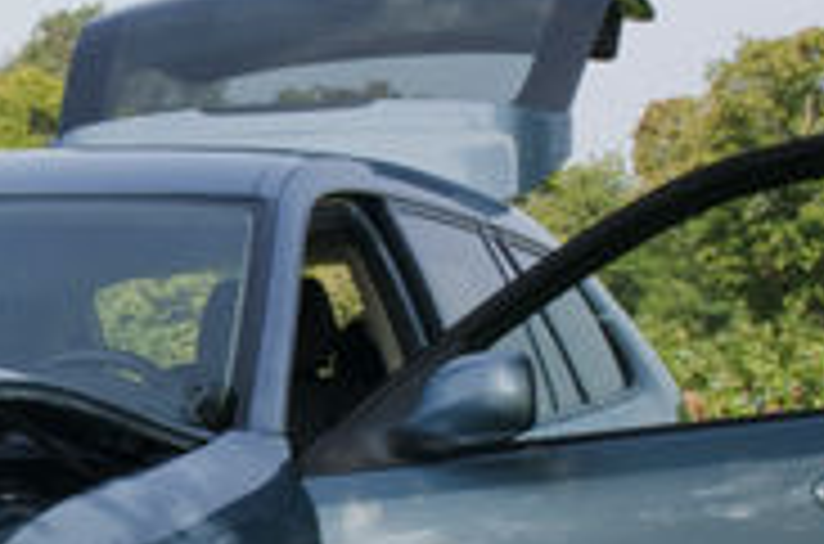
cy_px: 407
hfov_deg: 12.1
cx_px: 27
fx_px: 3835
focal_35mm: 168
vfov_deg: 8.1
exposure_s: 1/125
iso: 1000
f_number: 20
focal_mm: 32
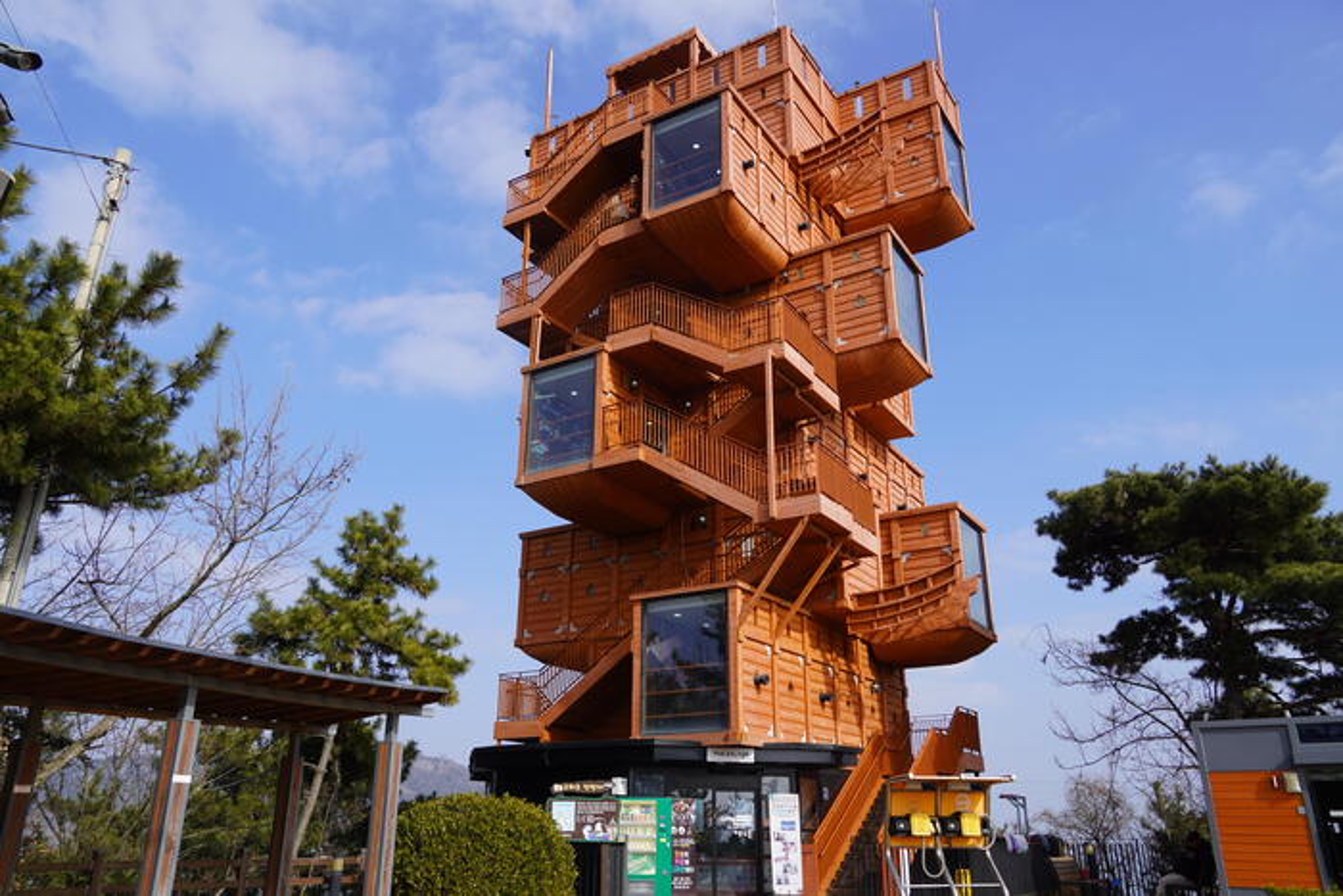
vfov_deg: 47.9
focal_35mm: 27
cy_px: 448
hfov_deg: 67.4
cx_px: 672
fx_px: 1007
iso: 100
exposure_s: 1/160
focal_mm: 18
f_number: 10
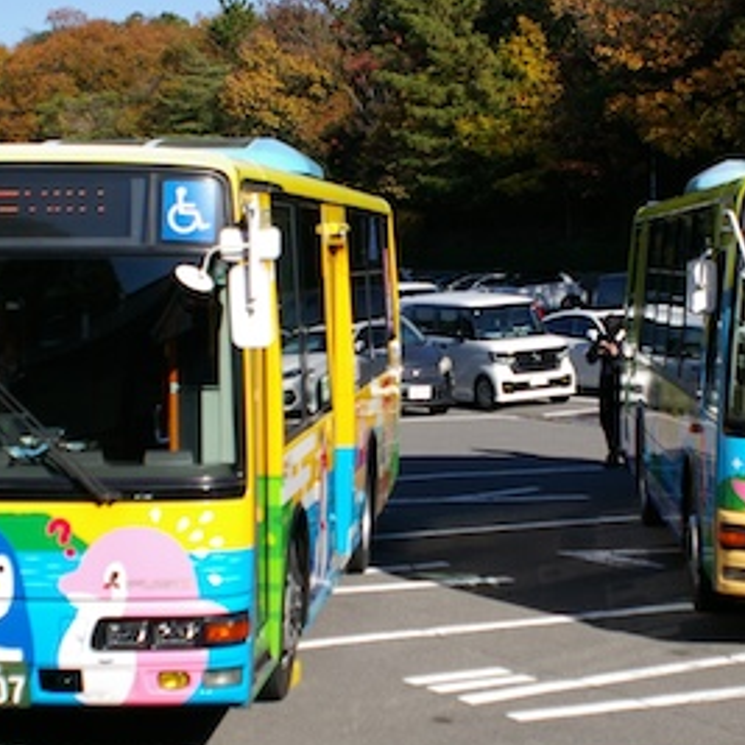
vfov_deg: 21.6
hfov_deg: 21.6
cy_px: 403
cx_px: 438
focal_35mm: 80
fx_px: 1948
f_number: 4
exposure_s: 1/4000
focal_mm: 28
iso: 400
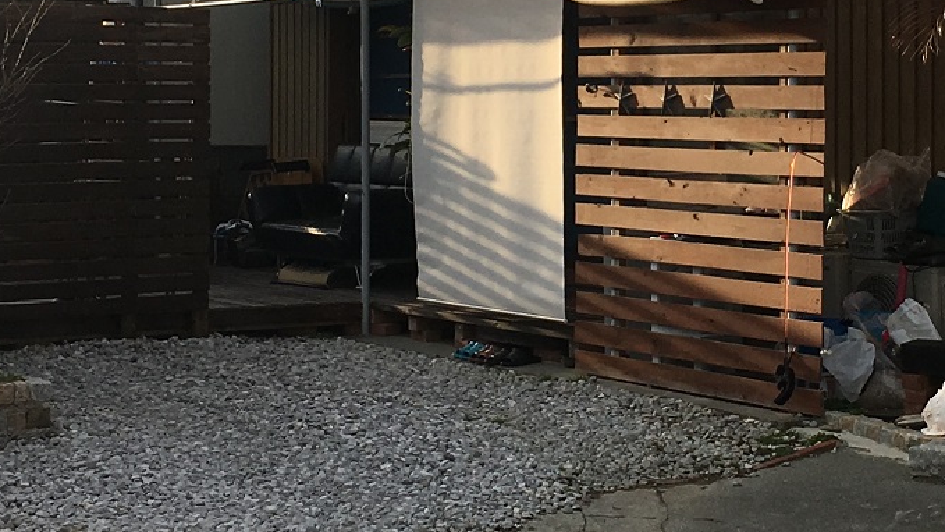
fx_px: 2330
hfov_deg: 22.8
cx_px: 669
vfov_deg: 12.9
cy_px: 63
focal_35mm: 93
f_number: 2.2
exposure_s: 1/927
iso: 25
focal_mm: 4.15
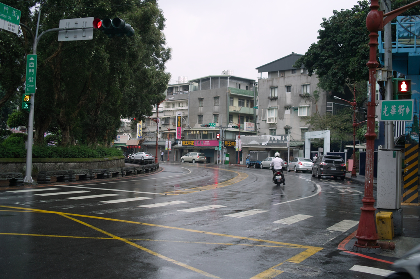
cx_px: 210
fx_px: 478
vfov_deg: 32.6
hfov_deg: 47.4
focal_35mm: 41
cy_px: 140
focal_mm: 24.2
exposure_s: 1/60
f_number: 2.8
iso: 100
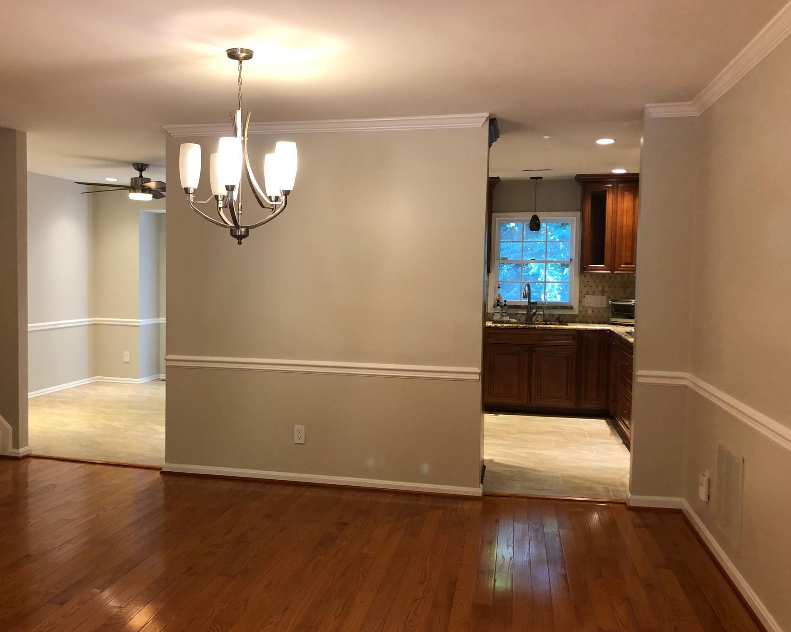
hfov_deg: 55.4
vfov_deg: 45.8
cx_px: 333
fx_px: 749
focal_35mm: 32
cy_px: 315
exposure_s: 1/15
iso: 40
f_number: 1.8
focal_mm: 3.99
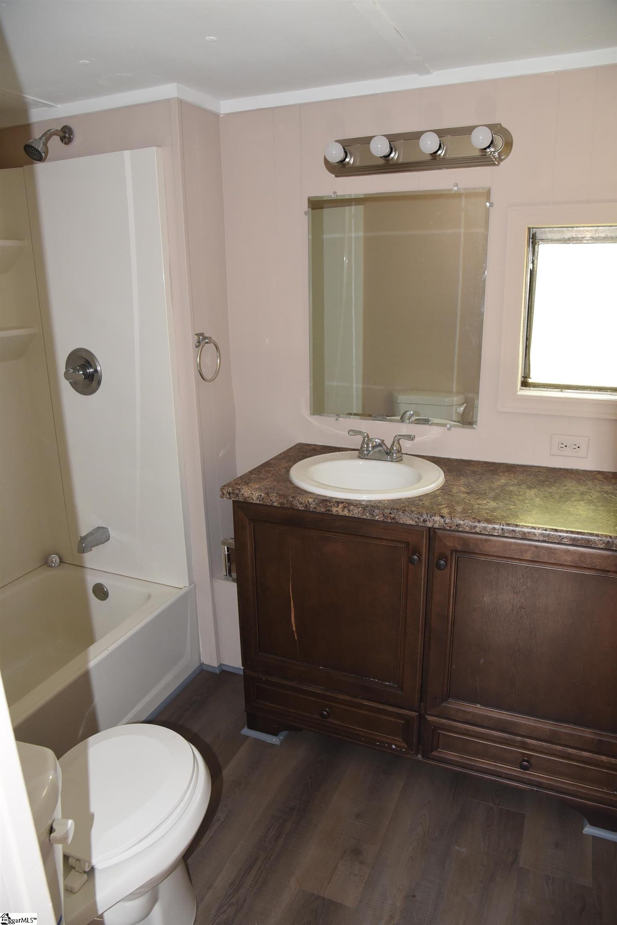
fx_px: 616
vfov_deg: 73.7
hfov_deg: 53.2
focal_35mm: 24
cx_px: 308
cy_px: 462
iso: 1600
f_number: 5.6
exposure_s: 1/60
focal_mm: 24
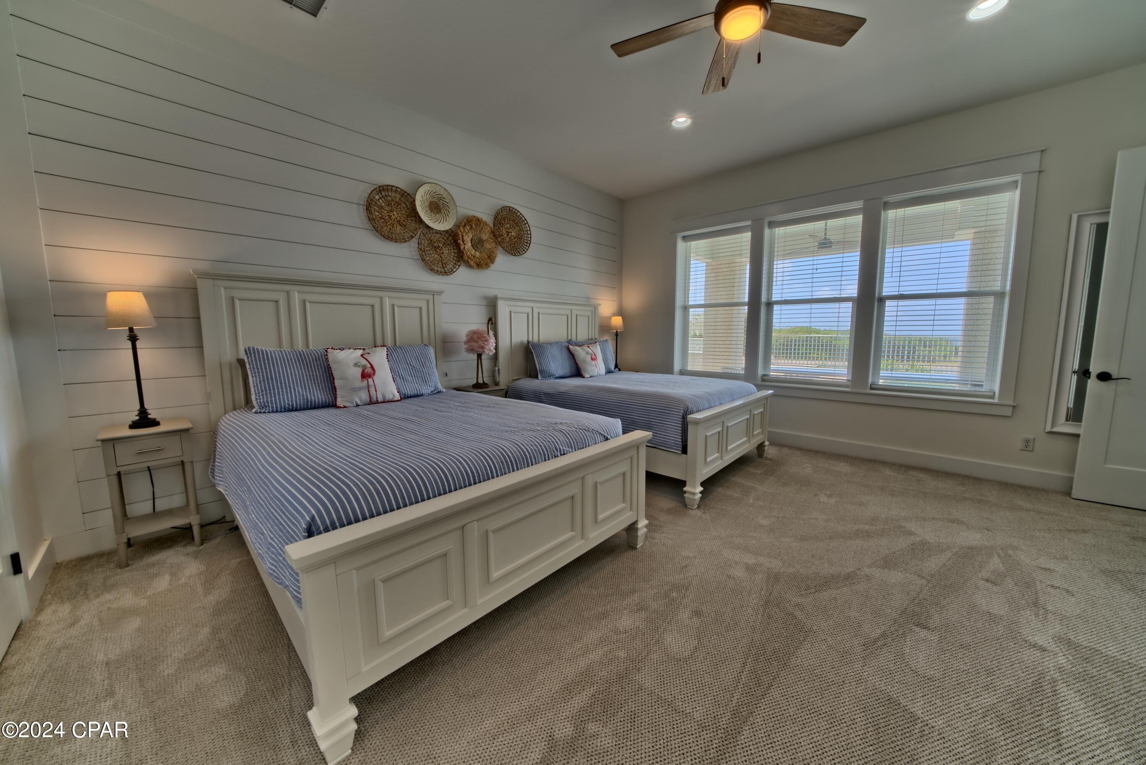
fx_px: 382
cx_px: 573
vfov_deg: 90.0
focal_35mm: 12
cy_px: 382
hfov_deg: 112.6
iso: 200
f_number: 19
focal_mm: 12
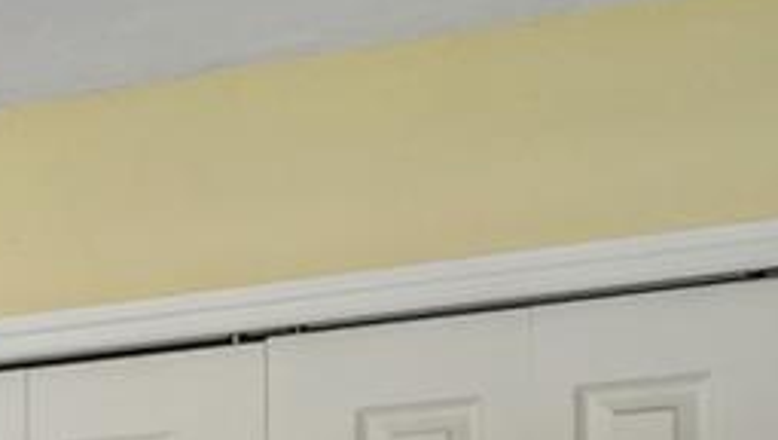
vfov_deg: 10.5
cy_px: 911
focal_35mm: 105
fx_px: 2168
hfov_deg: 14.2
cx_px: -1071
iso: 400
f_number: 9
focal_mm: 16
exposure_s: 1/5
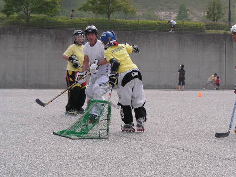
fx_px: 975
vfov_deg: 10.4
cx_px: 124
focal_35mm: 143
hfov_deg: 13.8
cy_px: 75
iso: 50
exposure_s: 1/190
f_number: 4
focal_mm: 16.5
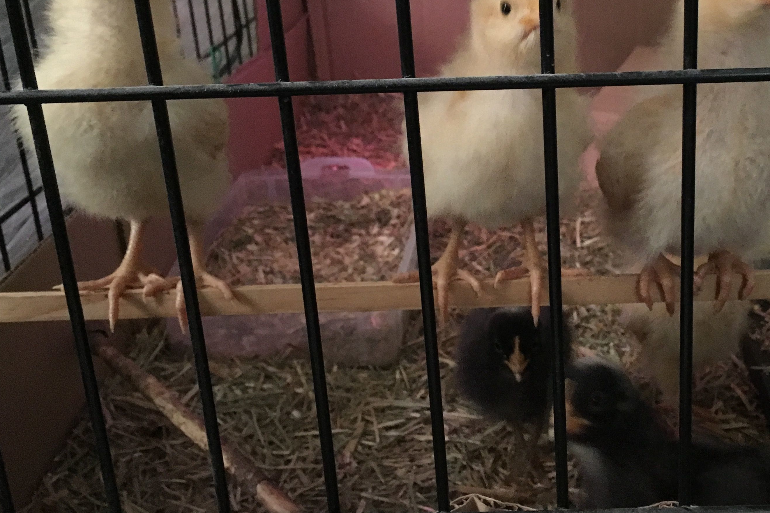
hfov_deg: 42.0
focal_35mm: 46
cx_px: 532
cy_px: 145
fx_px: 984
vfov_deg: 28.9
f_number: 2.2
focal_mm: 4.15
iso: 500
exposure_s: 1/15
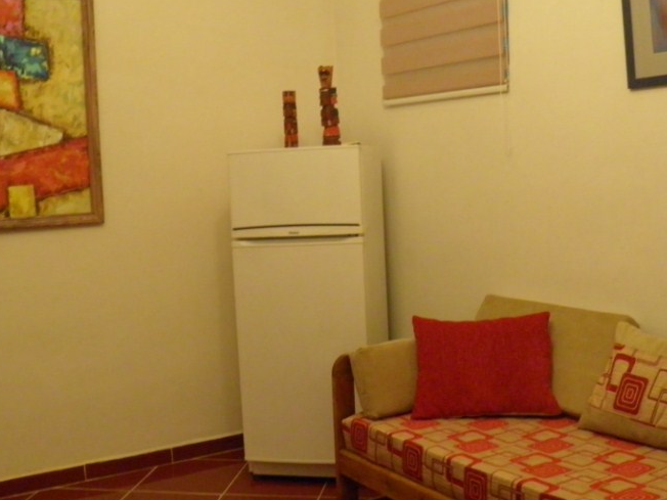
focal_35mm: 44
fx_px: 848
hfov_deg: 42.9
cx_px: 329
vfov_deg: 32.8
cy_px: 220
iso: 400
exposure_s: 1/13
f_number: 2.8
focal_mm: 4.9
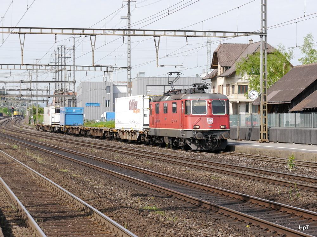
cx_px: 158
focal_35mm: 122
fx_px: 1117
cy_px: 118
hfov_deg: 16.1
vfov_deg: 12.1
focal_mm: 61
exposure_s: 1/320
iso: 160
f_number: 6.3
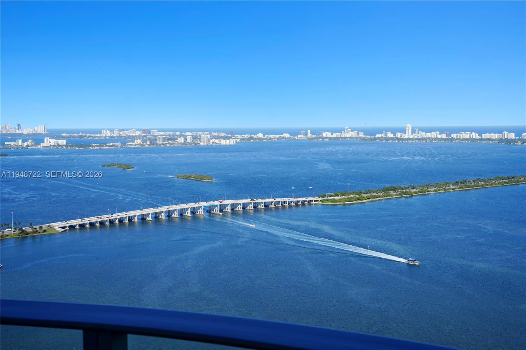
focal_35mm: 50
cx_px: 263
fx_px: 730
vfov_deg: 27.0
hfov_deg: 39.6
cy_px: 175
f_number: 10
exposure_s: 1/250
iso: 100
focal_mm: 50
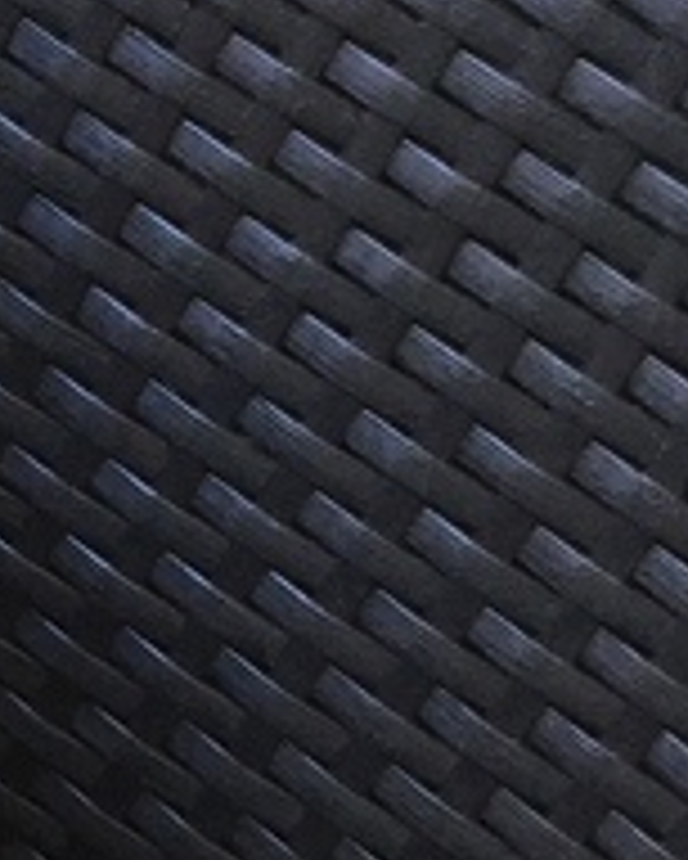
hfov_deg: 7.8
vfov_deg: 11.4
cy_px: 626
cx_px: -1428
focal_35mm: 169
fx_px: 4298
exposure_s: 1/50
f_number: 2.4
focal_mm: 3.3
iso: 32
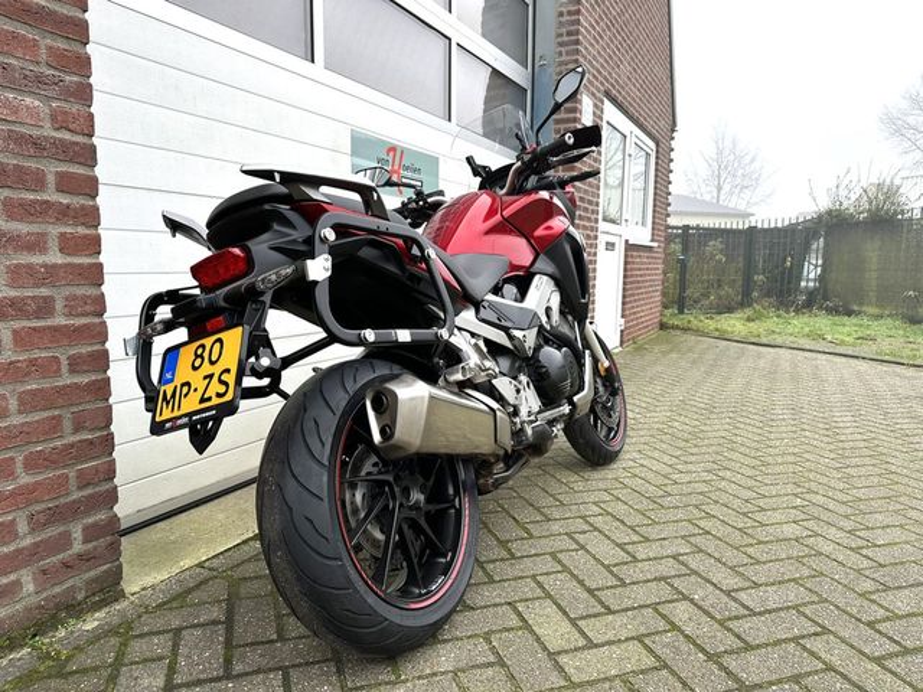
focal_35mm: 24
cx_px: 462
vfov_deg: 56.8
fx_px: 640
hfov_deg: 71.6
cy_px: 346
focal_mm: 6.86
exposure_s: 1/347
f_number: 1.78
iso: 80
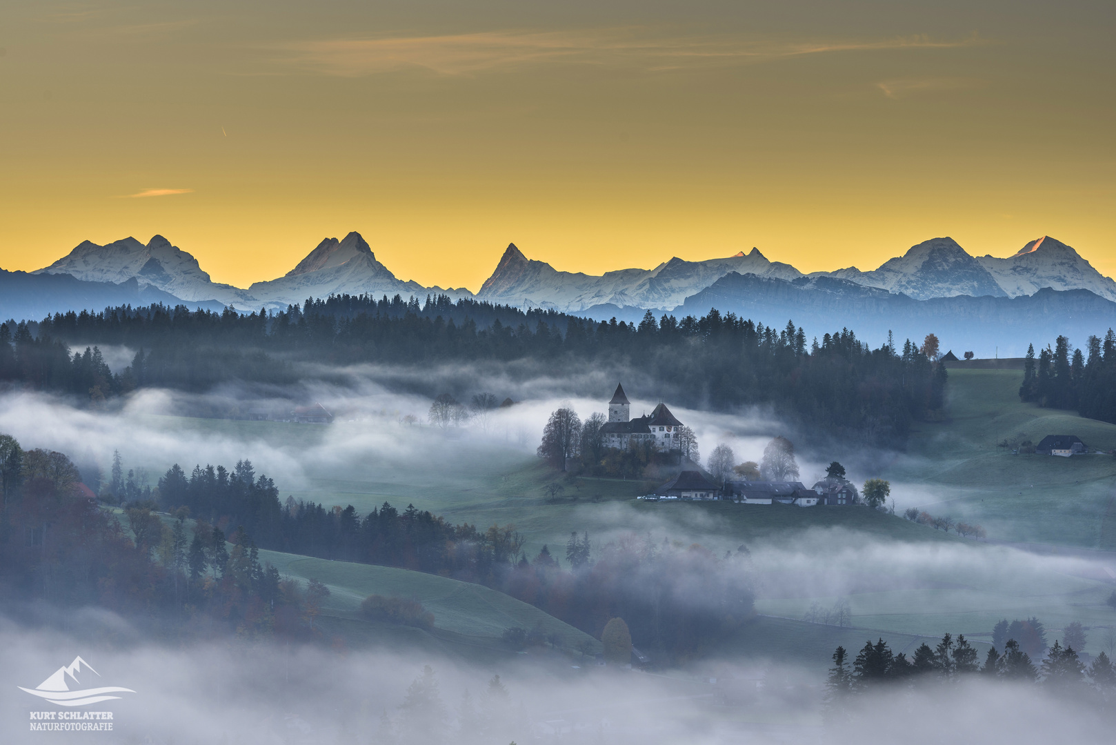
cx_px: 558
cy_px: 372
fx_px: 3876
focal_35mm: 125
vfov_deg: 11.0
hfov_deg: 16.4
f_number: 8
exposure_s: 1/13
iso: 31
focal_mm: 125
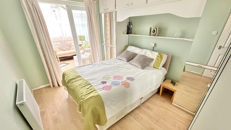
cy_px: 79
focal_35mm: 16
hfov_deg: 99.4
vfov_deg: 66.3
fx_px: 98
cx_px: 118
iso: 250
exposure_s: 1/99
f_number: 2.2
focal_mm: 2.22
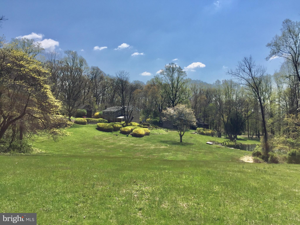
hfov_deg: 61.7
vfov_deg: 48.2
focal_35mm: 29
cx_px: 150
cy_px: 112
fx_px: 251
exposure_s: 1/3049
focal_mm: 4.15
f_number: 2.2
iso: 32
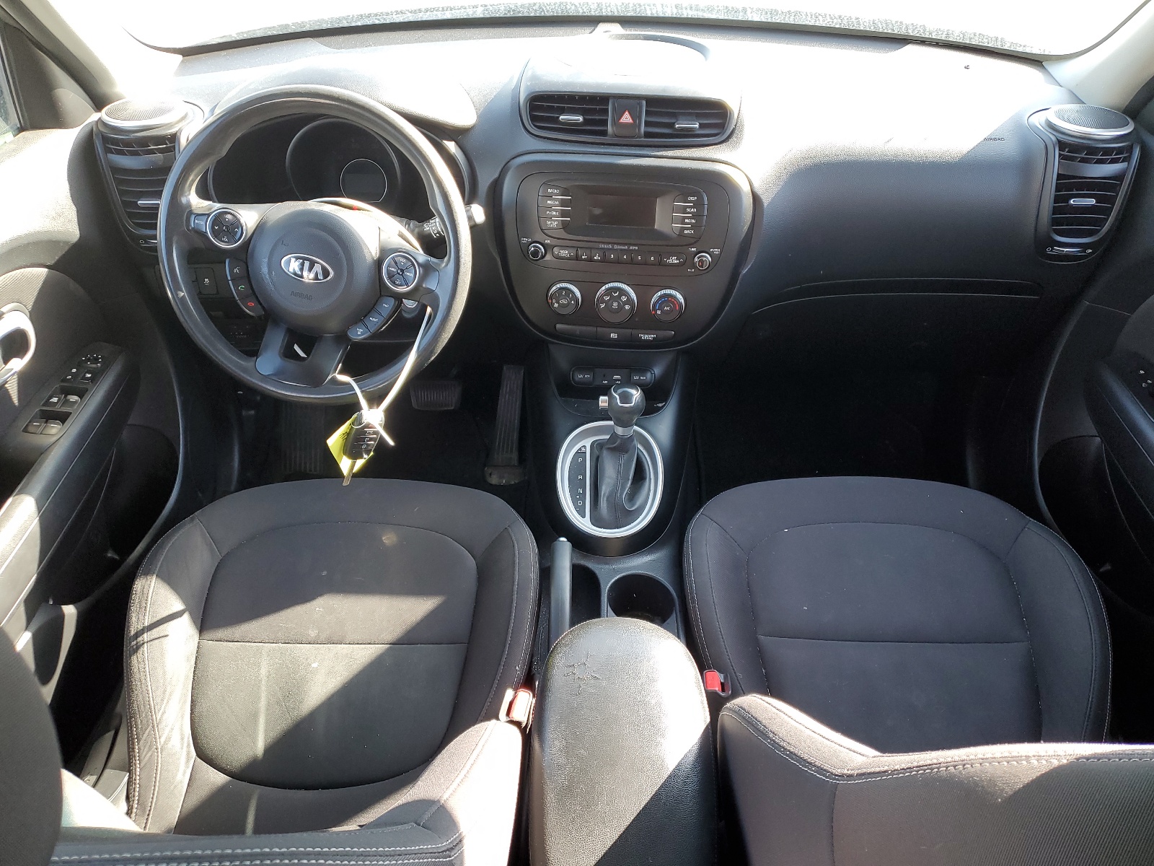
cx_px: 577
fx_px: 867
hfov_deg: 67.3
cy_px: 433
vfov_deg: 53.1
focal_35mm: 26
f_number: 1.5
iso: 65
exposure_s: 1/120
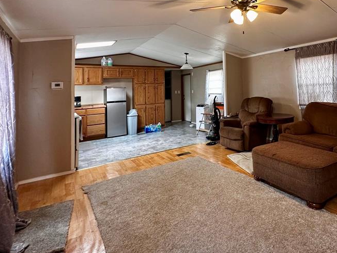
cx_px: 223
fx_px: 214
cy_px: 76
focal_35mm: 22
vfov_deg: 59.0
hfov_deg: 74.2
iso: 200
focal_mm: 2.22
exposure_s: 1/60
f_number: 2.2
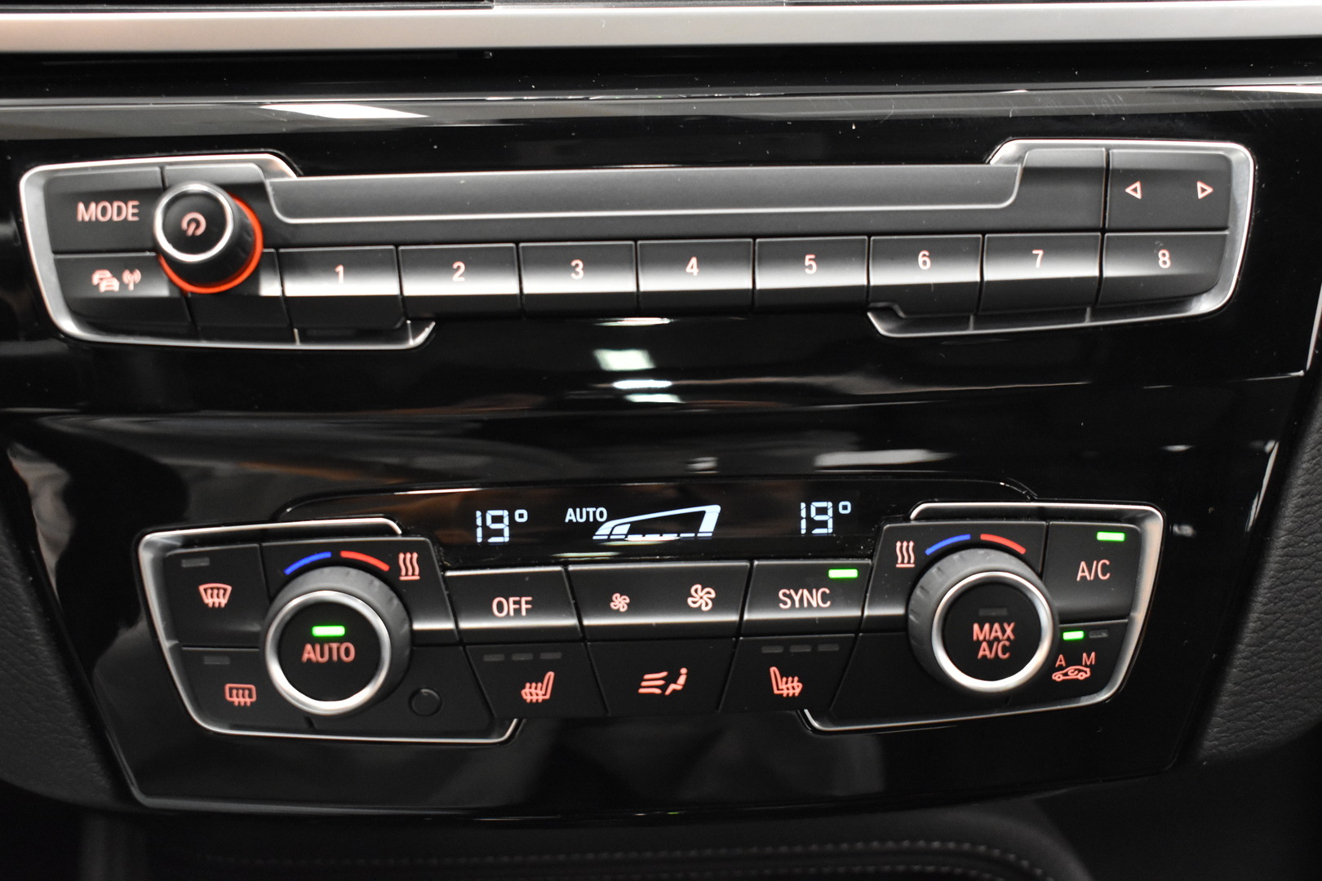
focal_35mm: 46
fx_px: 1707
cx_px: 661
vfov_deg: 28.9
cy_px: 440
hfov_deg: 42.3
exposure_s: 1/30
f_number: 4.2
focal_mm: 31
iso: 3200
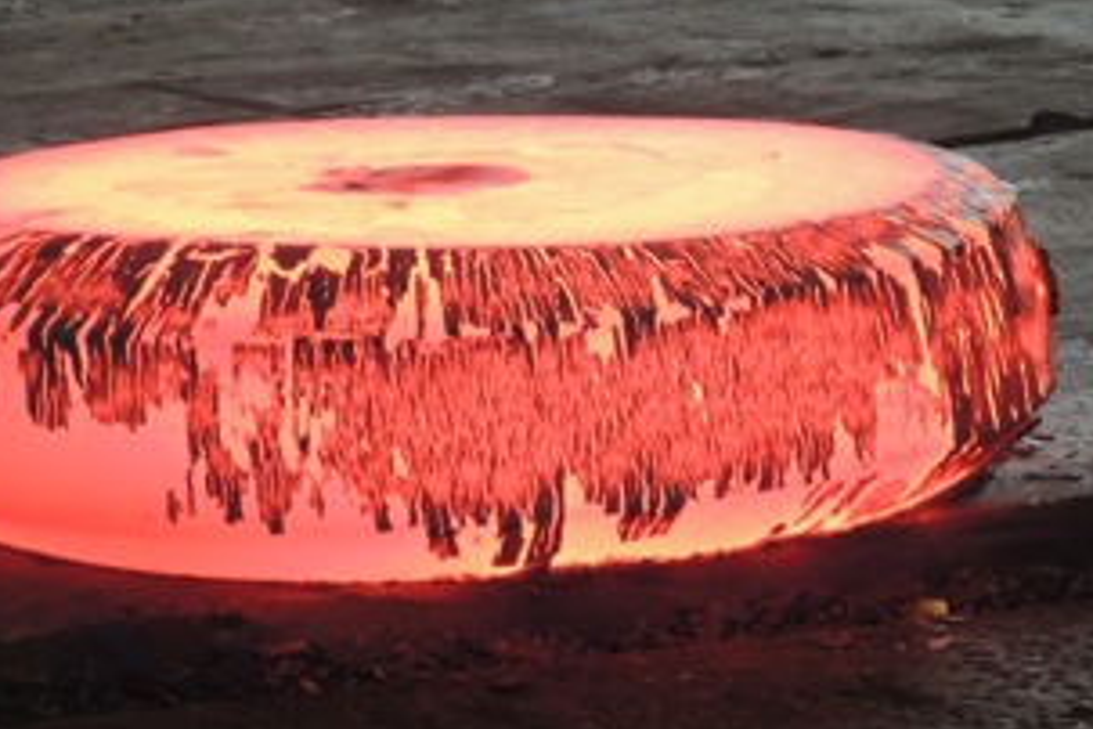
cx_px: 516
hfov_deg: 4.6
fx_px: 13753
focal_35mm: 453
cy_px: 152
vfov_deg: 3.0
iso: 800
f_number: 4.8
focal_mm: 53.5
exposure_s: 1/20
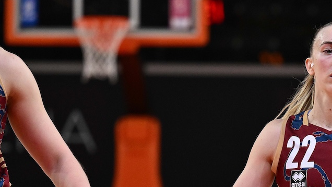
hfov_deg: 8.4
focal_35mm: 257
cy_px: 141
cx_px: 188
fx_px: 2263
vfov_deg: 4.7
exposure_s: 1/1600
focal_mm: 130
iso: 2500
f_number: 2.8
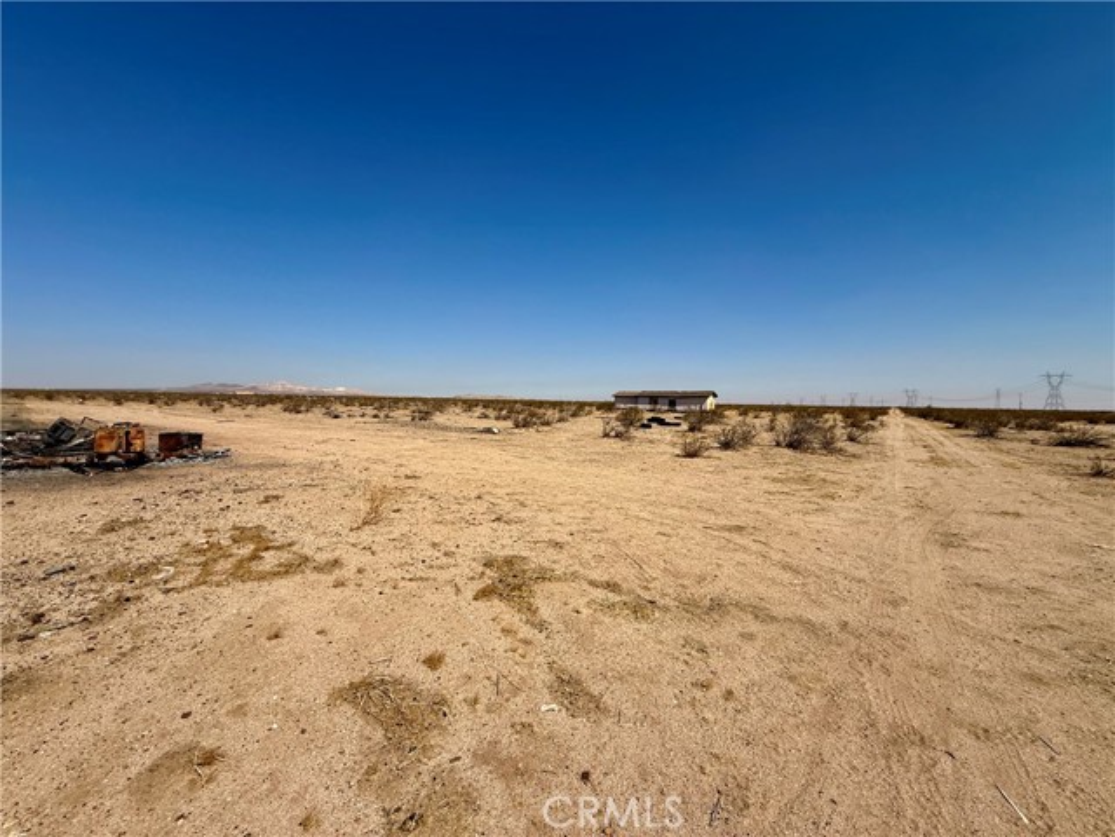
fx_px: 451
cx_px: 558
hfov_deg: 102.1
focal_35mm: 14
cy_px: 418
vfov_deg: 85.7
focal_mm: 2.22
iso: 50
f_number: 2.2
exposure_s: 1/4425
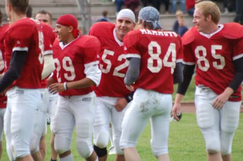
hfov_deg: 4.6
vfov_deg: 3.0
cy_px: 80
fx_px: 3031
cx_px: 122
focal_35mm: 450
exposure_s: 1/500
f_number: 5.6
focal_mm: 300
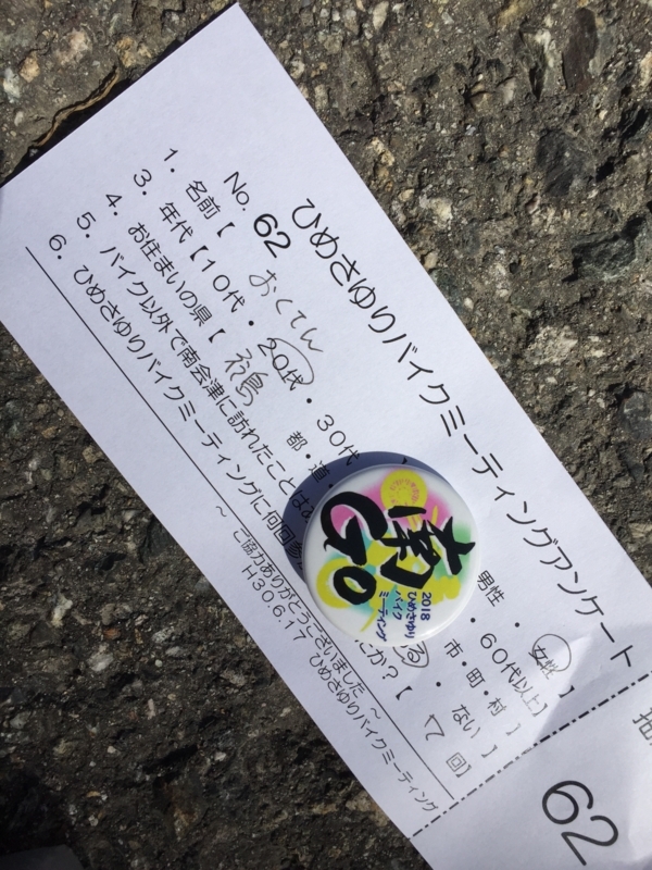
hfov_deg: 48.2
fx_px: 728
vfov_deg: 61.7
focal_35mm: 29
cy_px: 435
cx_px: 326
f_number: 2.2
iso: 32
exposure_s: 1/4405
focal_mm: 4.15
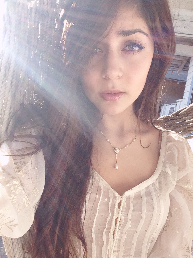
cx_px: 96
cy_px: 129
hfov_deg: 42.9
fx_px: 245
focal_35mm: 33
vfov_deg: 55.4
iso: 50
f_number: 2.4
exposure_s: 1/559
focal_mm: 2.15
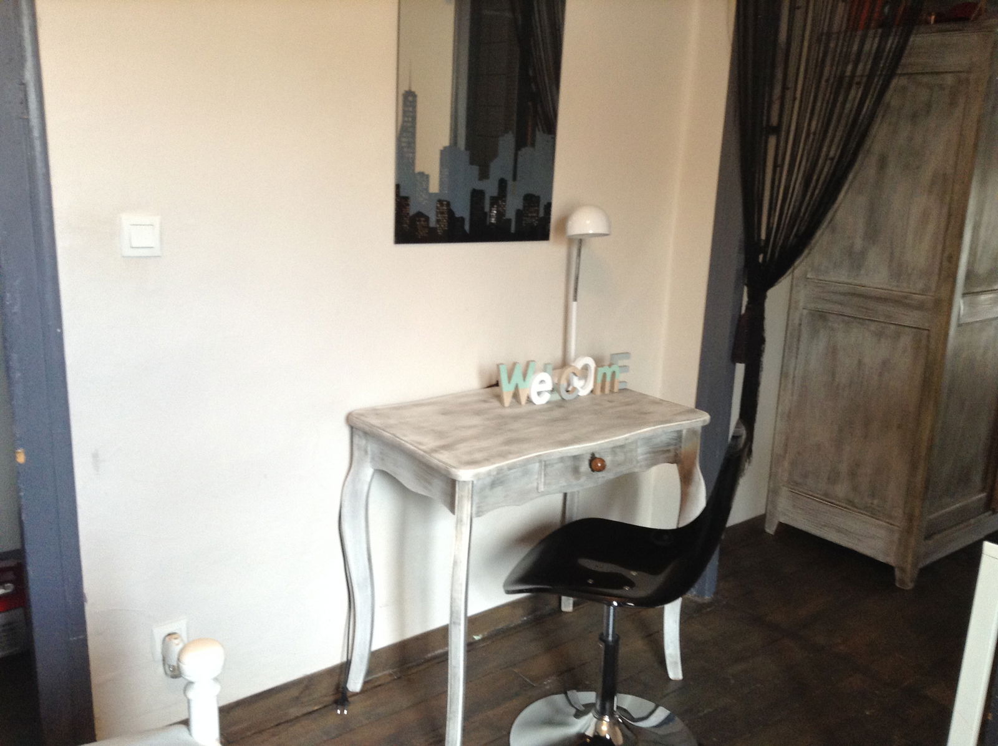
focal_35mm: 33
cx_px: 499
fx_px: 950
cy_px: 373
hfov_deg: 55.4
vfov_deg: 42.8
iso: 100
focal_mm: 3.3
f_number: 2.4
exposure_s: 1/24
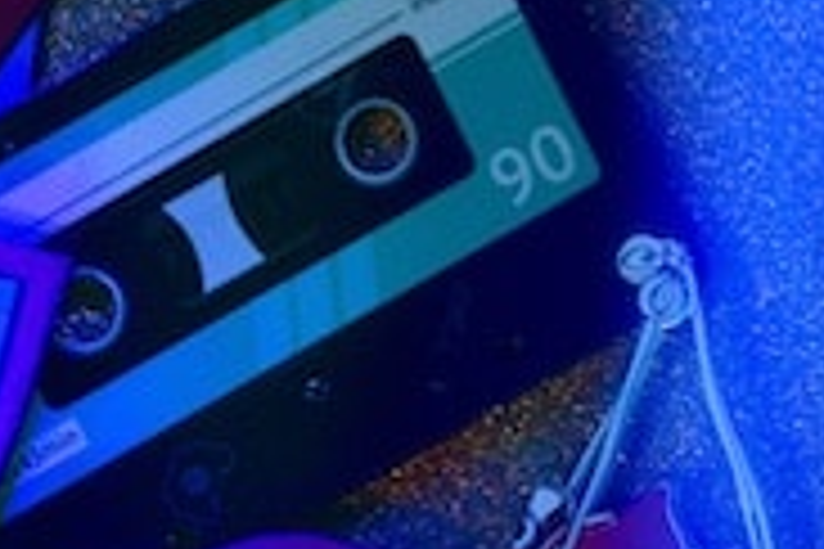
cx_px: -419
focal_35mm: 952
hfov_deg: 2.2
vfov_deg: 1.4
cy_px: 637
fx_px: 21789
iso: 640
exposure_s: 1/60
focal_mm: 170
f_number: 4
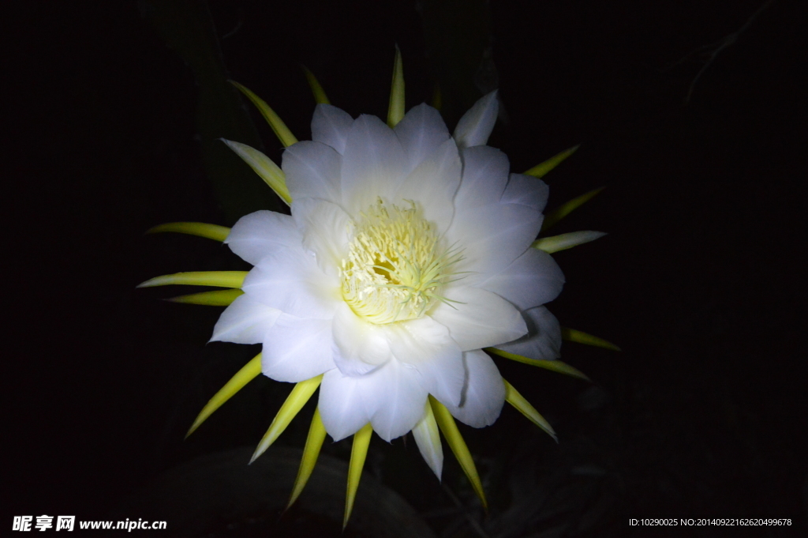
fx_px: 1009
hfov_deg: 43.6
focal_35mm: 45
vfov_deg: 29.8
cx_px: 404
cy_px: 269
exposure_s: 1/60
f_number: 4.2
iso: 3200
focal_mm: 30
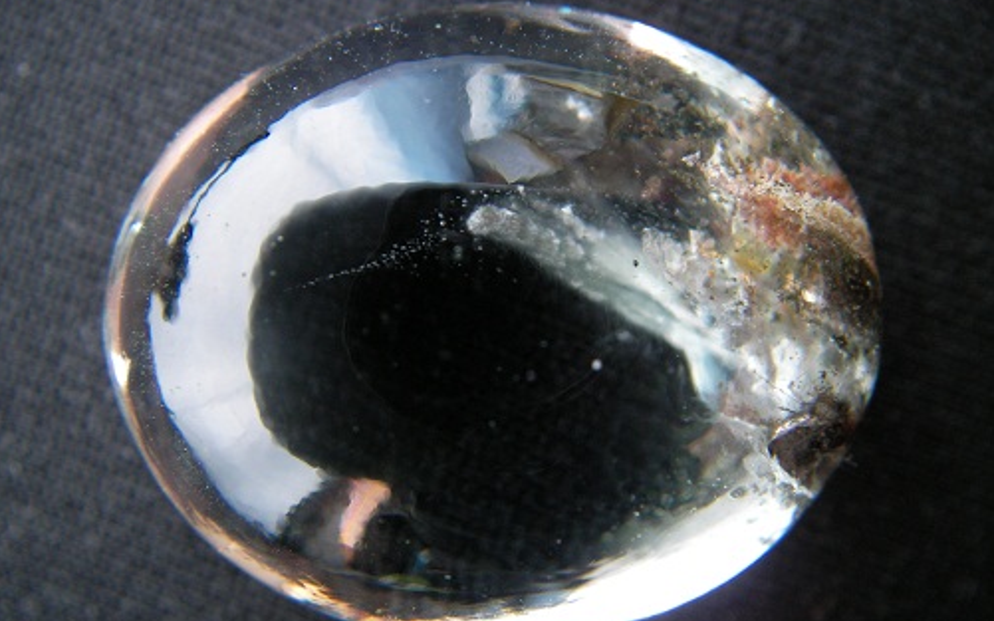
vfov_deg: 31.2
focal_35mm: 41
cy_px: 315
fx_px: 1111
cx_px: 504
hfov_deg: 48.2
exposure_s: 1/2.8
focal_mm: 6.3
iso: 100
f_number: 3.3
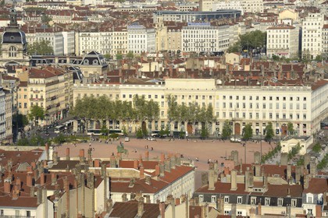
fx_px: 1731
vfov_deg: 7.2
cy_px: 109
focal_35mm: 190
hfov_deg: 10.8
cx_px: 164
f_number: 13
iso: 200
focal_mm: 190
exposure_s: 1/250
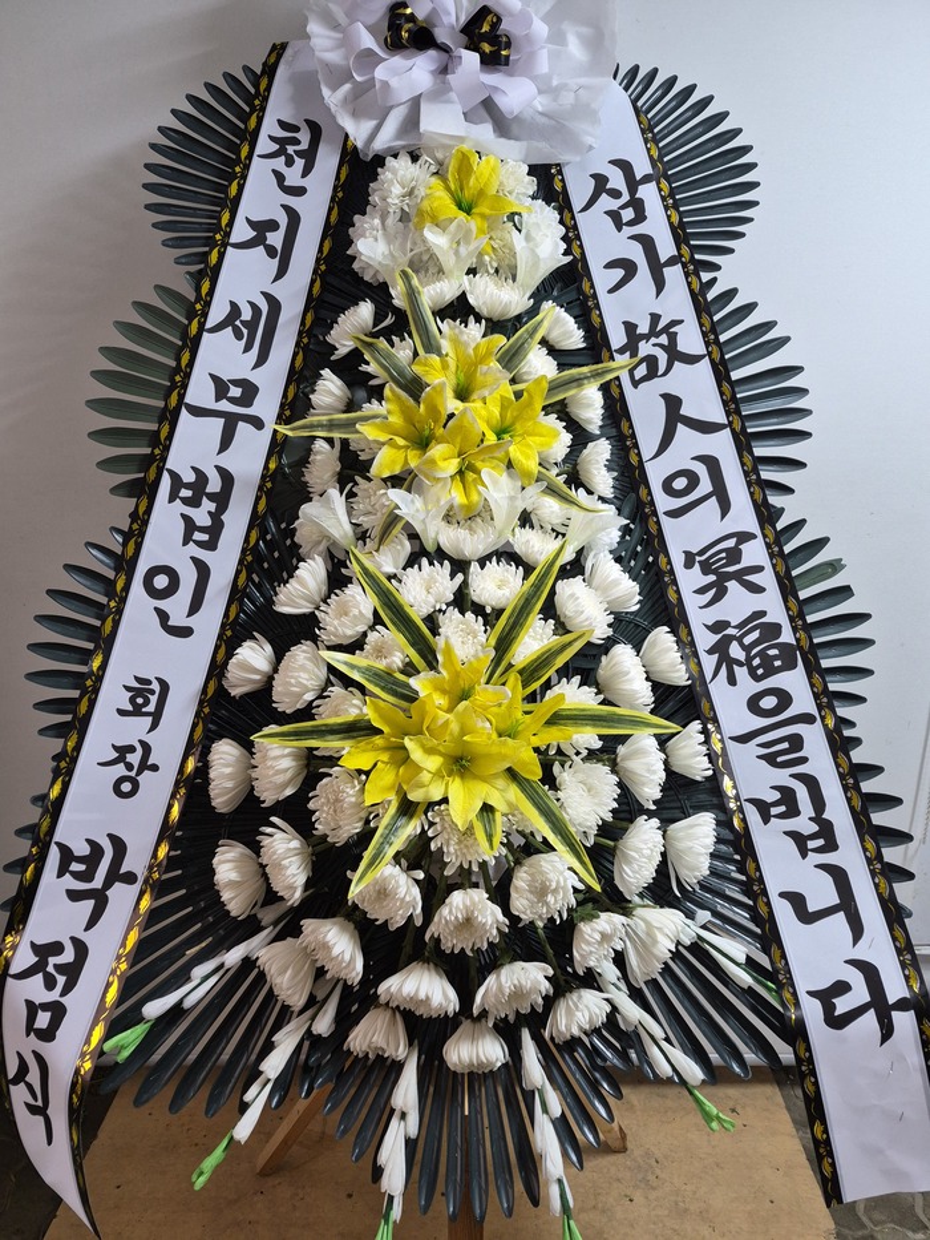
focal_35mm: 23
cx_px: 465
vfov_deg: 73.9
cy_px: 620
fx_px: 824
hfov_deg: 58.9
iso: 400
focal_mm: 5.4
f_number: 1.8
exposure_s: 1/120
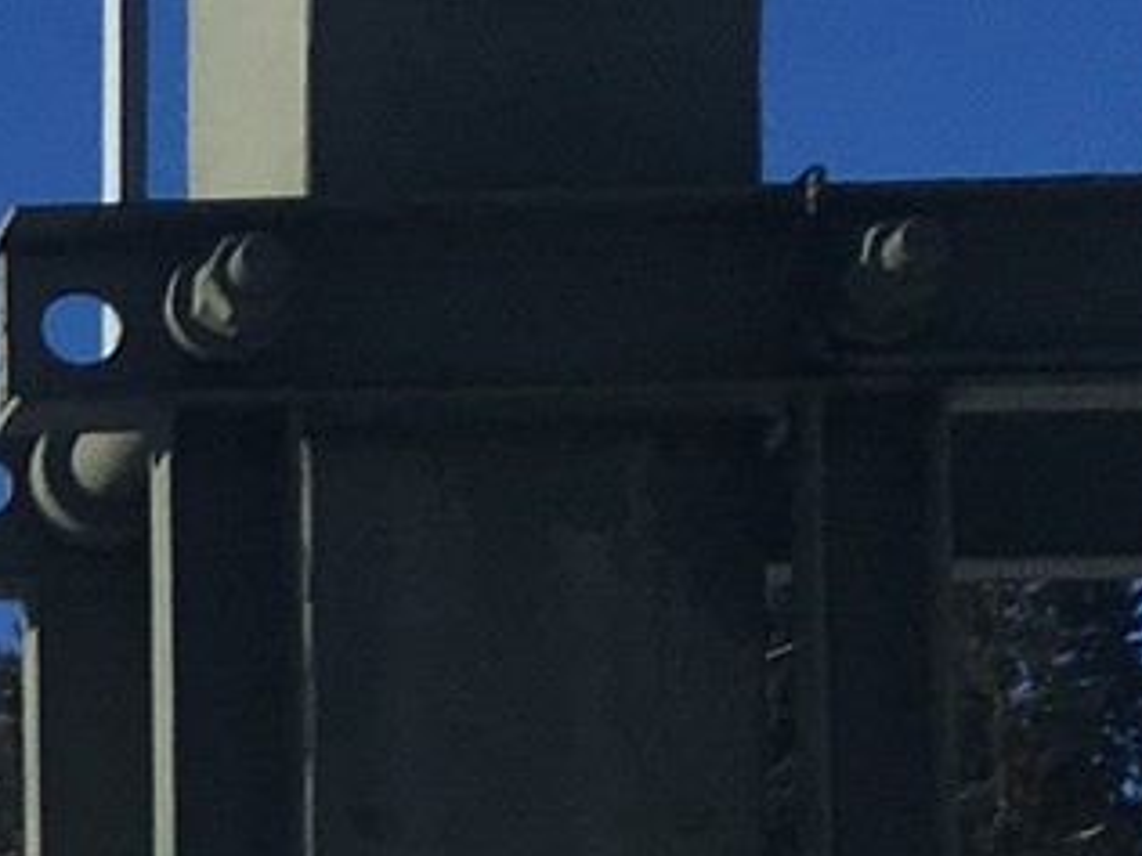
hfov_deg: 8.8
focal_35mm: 196
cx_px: -1946
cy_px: 2019
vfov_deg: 7.1
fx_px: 6466
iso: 25
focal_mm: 4.15
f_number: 2.2
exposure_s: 1/2959
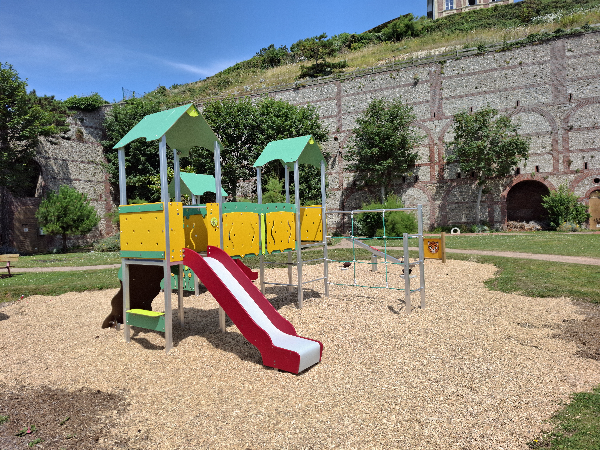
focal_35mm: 23
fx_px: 399
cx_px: 300
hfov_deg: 73.9
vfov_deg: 58.9
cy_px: 225
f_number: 1.8
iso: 50
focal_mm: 5.54
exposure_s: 1/1350
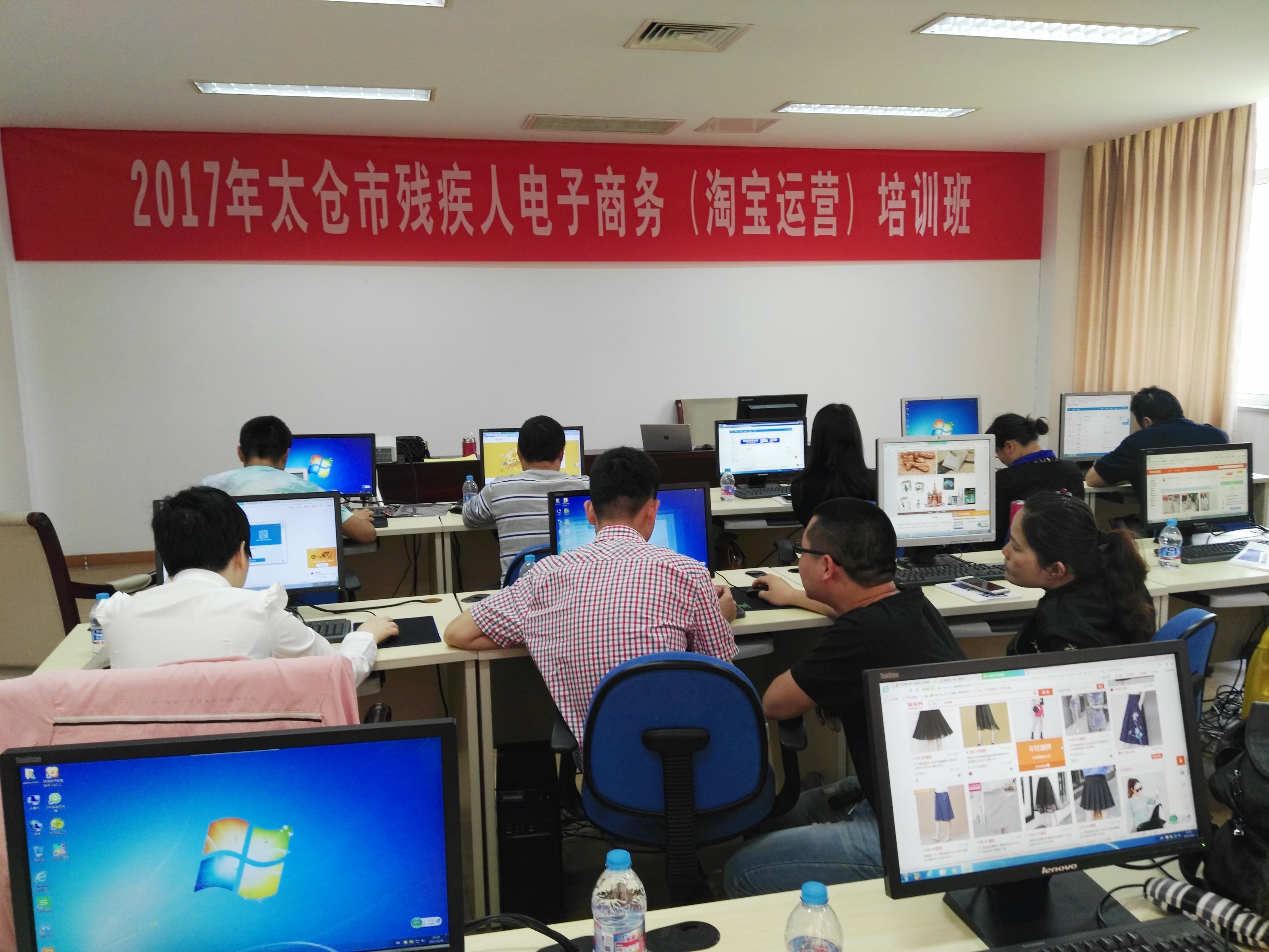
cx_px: 634
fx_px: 1026
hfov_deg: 63.4
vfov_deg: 49.7
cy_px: 476
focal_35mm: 28
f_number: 2
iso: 74
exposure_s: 1/33
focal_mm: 2.96
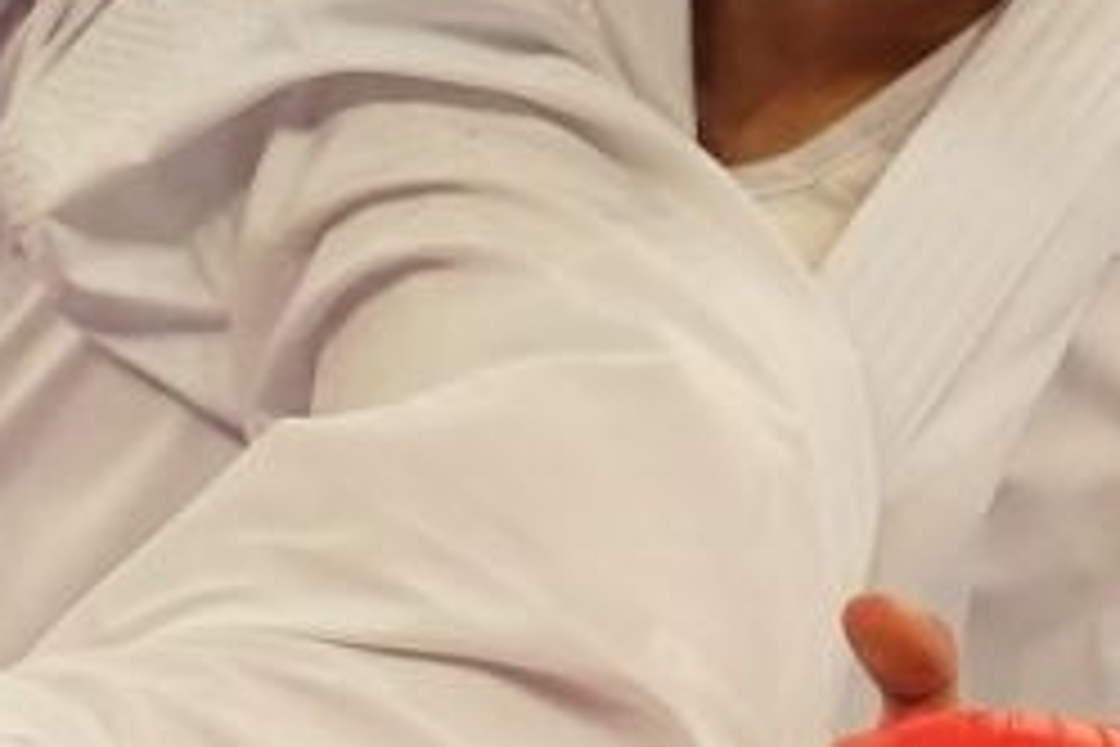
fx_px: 60289
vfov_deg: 0.7
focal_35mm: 1938
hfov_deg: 1.1
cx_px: 688
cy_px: 765
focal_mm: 179
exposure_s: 1/1000
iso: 2000
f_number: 2.8
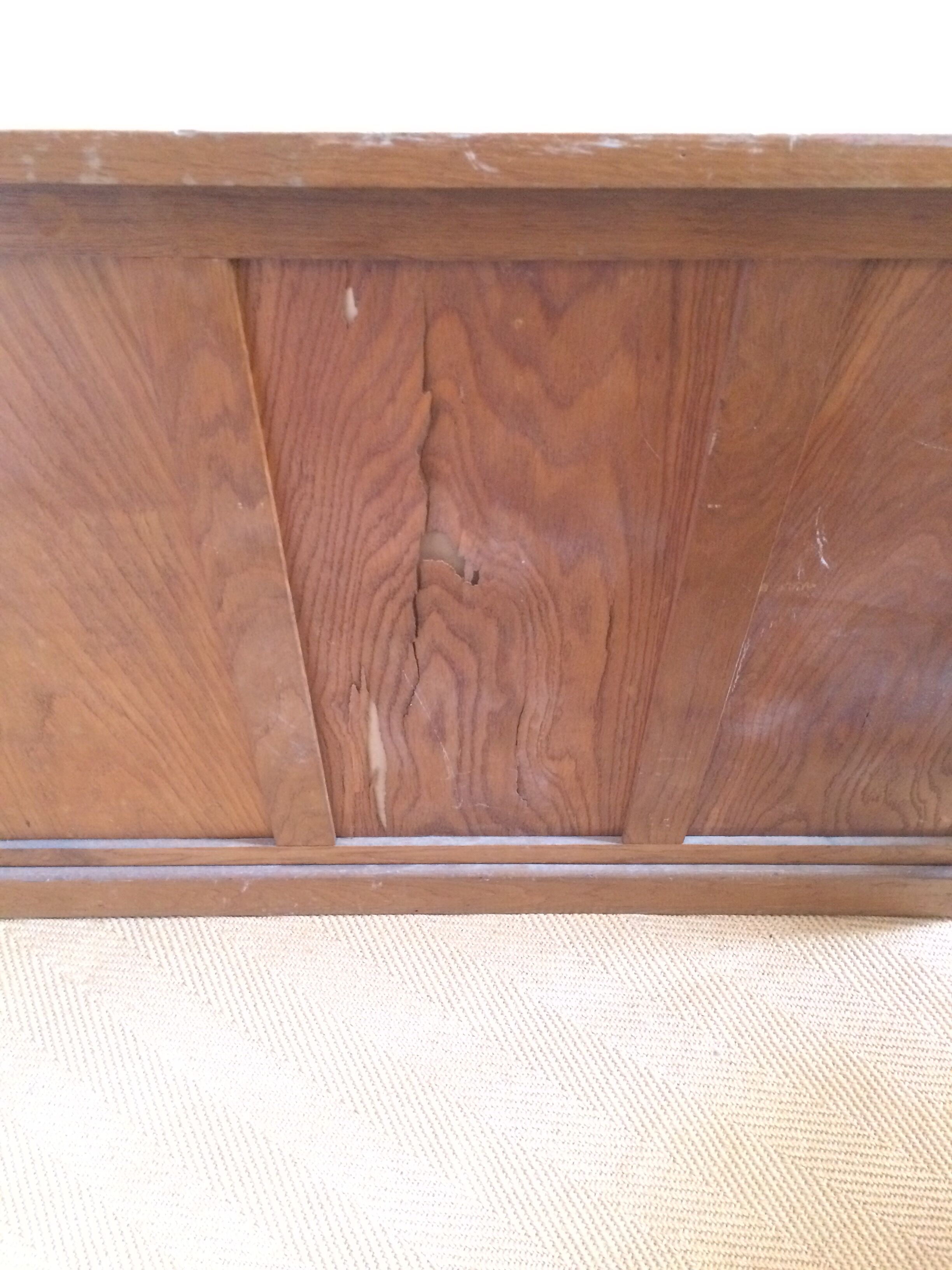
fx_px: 1063
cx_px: 476
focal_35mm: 29
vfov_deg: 61.7
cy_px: 635
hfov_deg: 48.2
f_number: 2.2
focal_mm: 4.15
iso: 640
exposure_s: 1/17
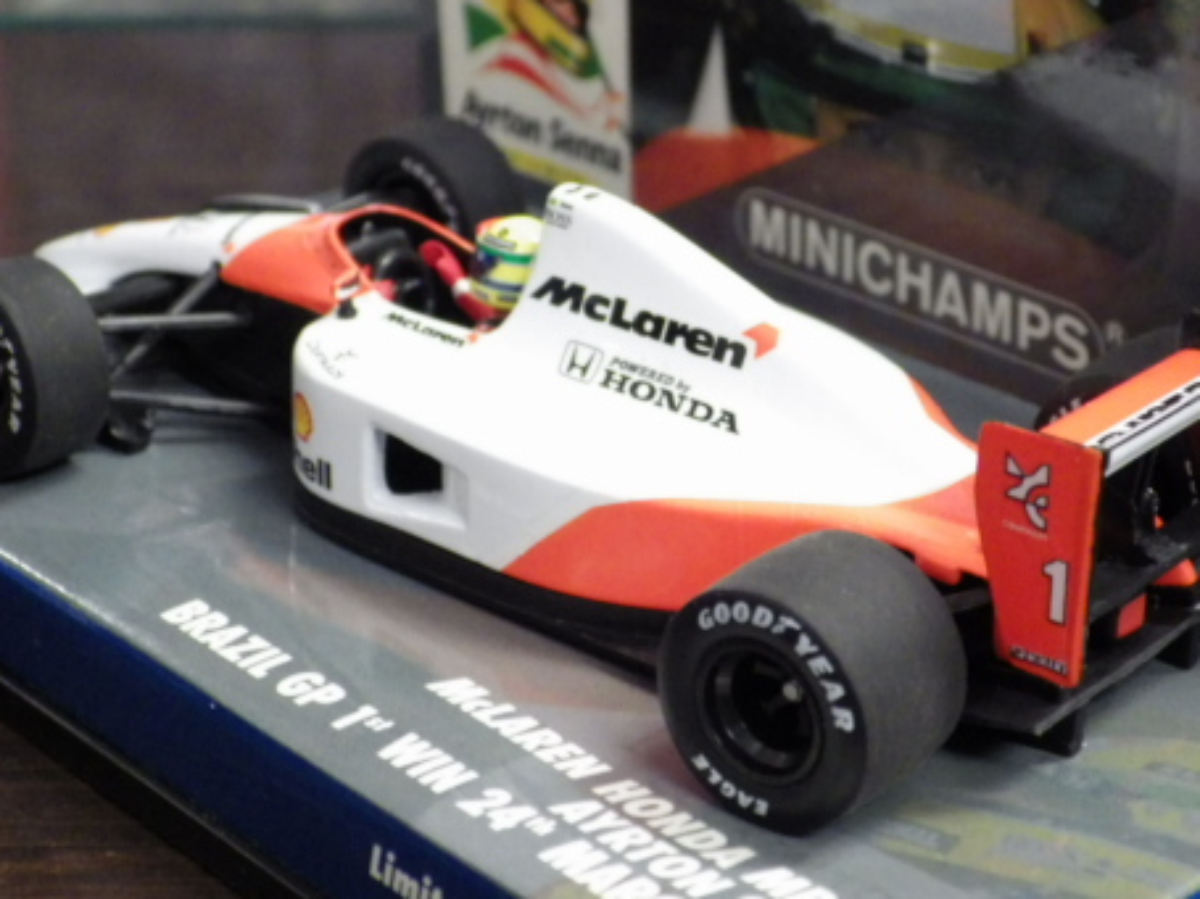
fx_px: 2877
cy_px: 345
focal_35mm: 83
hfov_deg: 23.6
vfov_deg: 17.7
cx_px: 636
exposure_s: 1/25
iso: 800
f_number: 4
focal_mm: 10.7
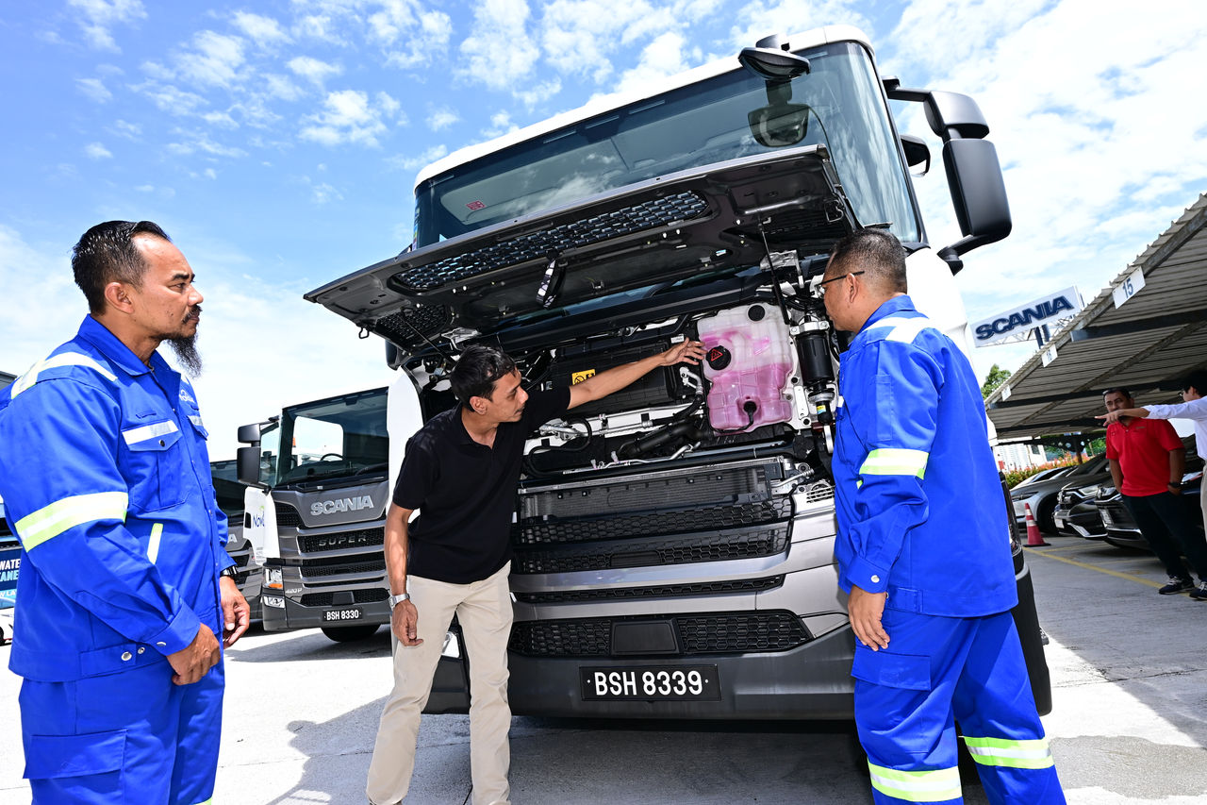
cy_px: 402
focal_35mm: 18
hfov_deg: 88.4
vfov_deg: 65.9
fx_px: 620
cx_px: 604
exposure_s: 1/640
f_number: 7.1
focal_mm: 18.5
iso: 400
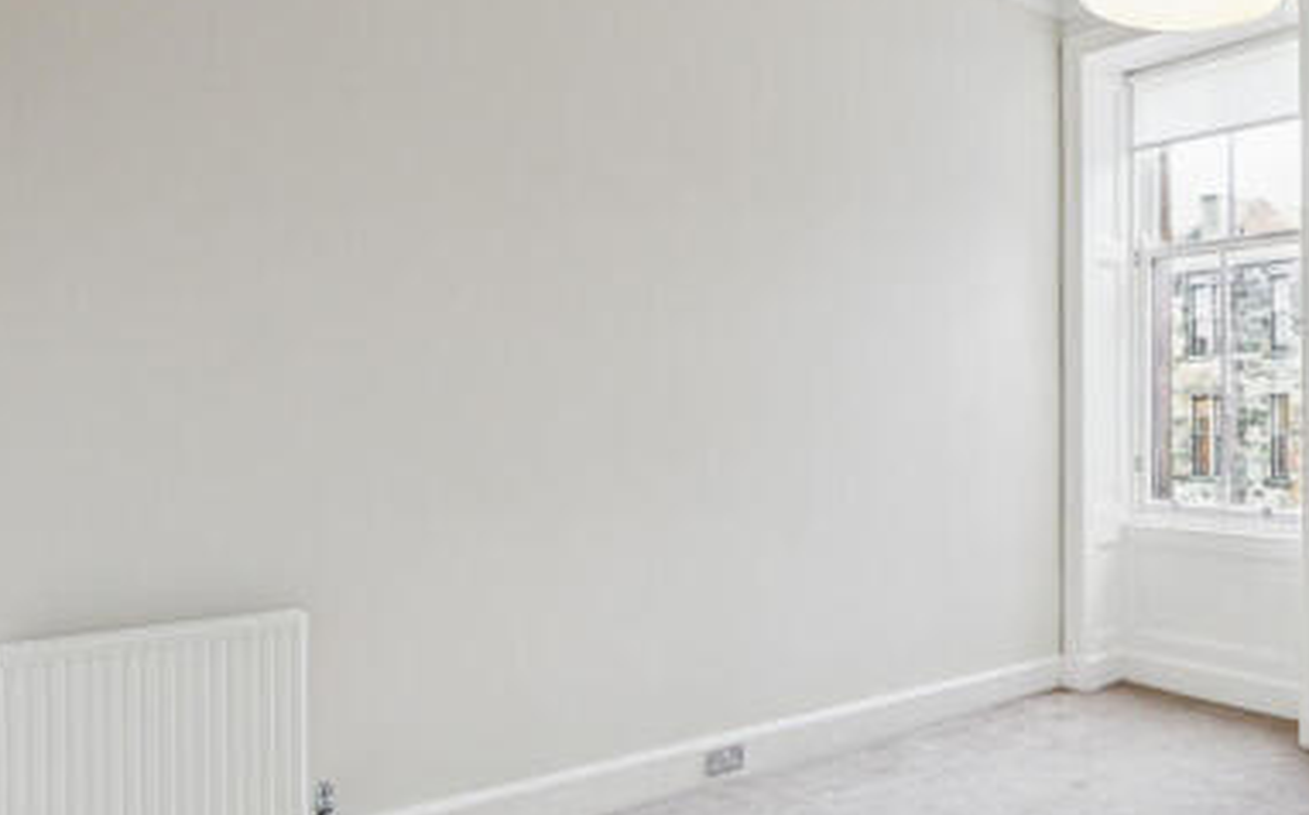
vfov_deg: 44.4
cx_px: 1050
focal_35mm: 28
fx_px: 998
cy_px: 402
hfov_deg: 61.0
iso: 1600
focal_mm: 16
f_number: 8
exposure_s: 1/100
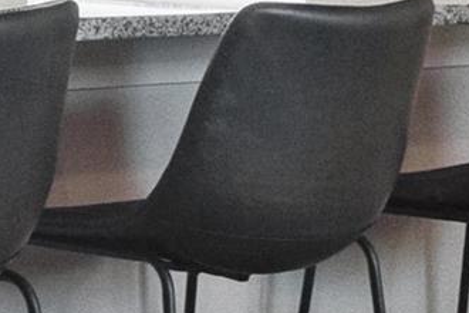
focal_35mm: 186
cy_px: -65
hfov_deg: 10.9
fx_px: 2423
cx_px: -81
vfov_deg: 7.3
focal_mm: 20
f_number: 8
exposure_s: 1/160
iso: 1600
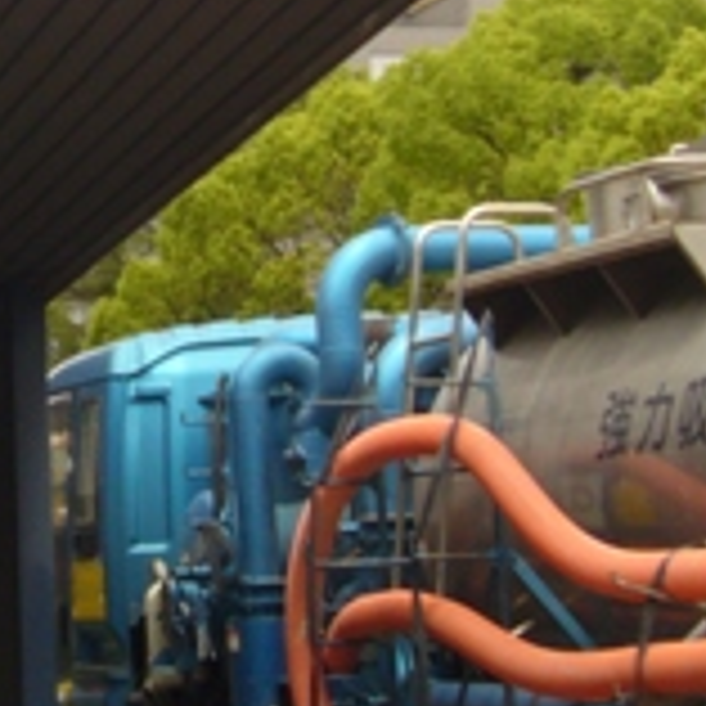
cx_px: -81
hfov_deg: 13.6
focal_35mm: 126
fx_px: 2907
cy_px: 72
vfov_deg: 13.7
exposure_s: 1/200
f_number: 5.6
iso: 80
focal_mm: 5.8
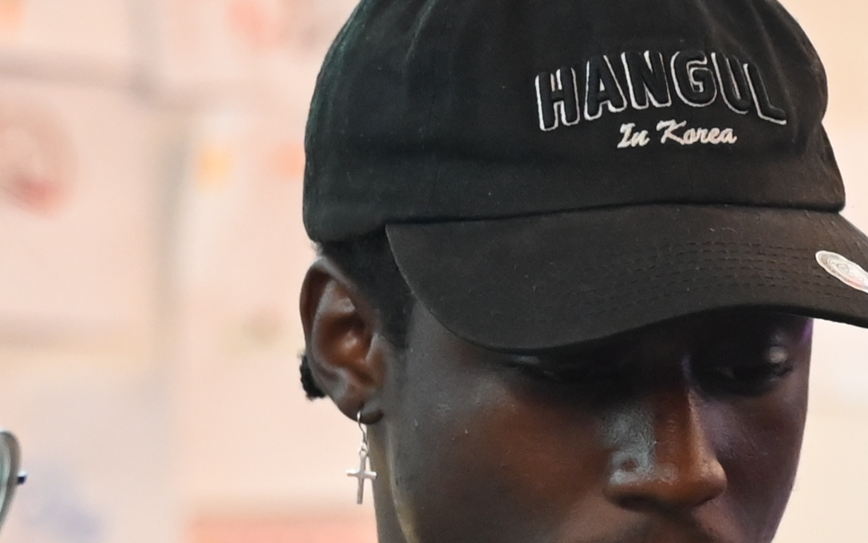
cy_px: 1281
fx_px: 7499
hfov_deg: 6.6
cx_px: 1084
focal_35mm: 317
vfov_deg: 4.1
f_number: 2.8
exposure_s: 1/125
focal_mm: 56
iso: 2500
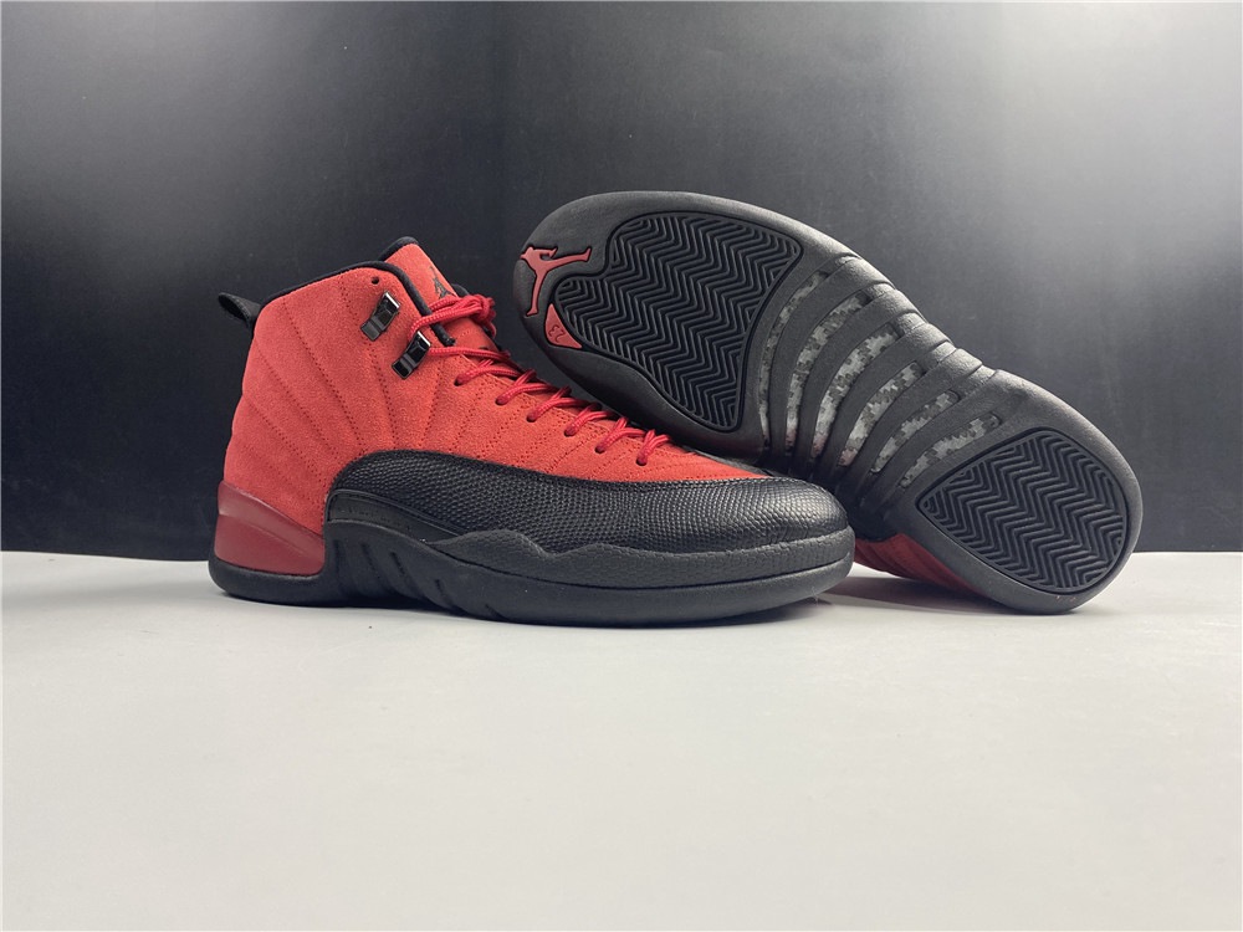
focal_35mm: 26
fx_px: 934
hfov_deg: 67.3
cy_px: 466
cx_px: 622
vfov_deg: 53.1
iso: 80
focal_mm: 4.25
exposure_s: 1/100
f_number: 1.8
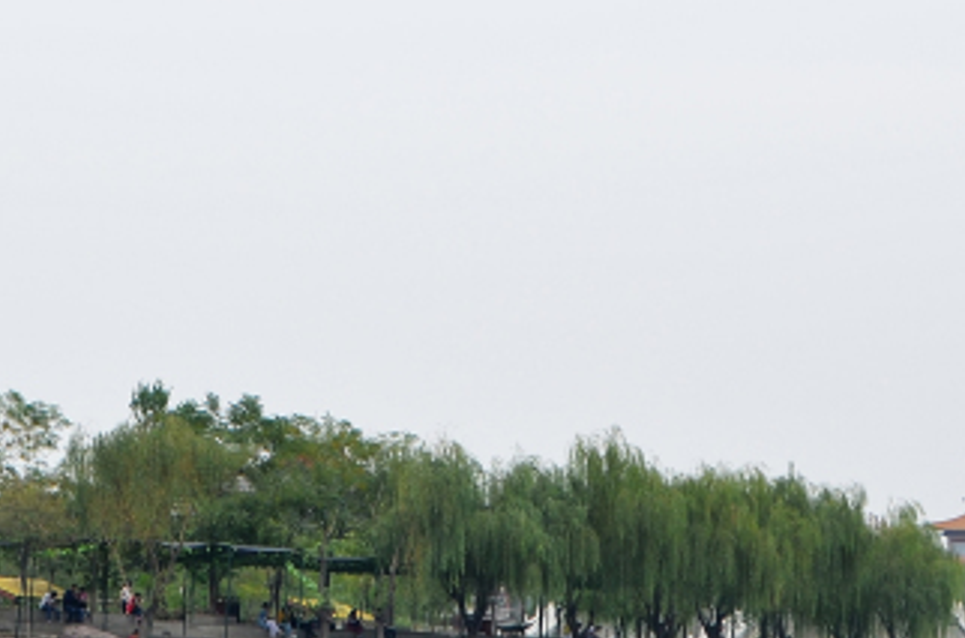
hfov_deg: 12.6
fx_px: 4332
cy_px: 237
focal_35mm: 162
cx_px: 159
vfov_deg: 8.4
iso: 100
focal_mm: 34
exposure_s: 1/125
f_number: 8
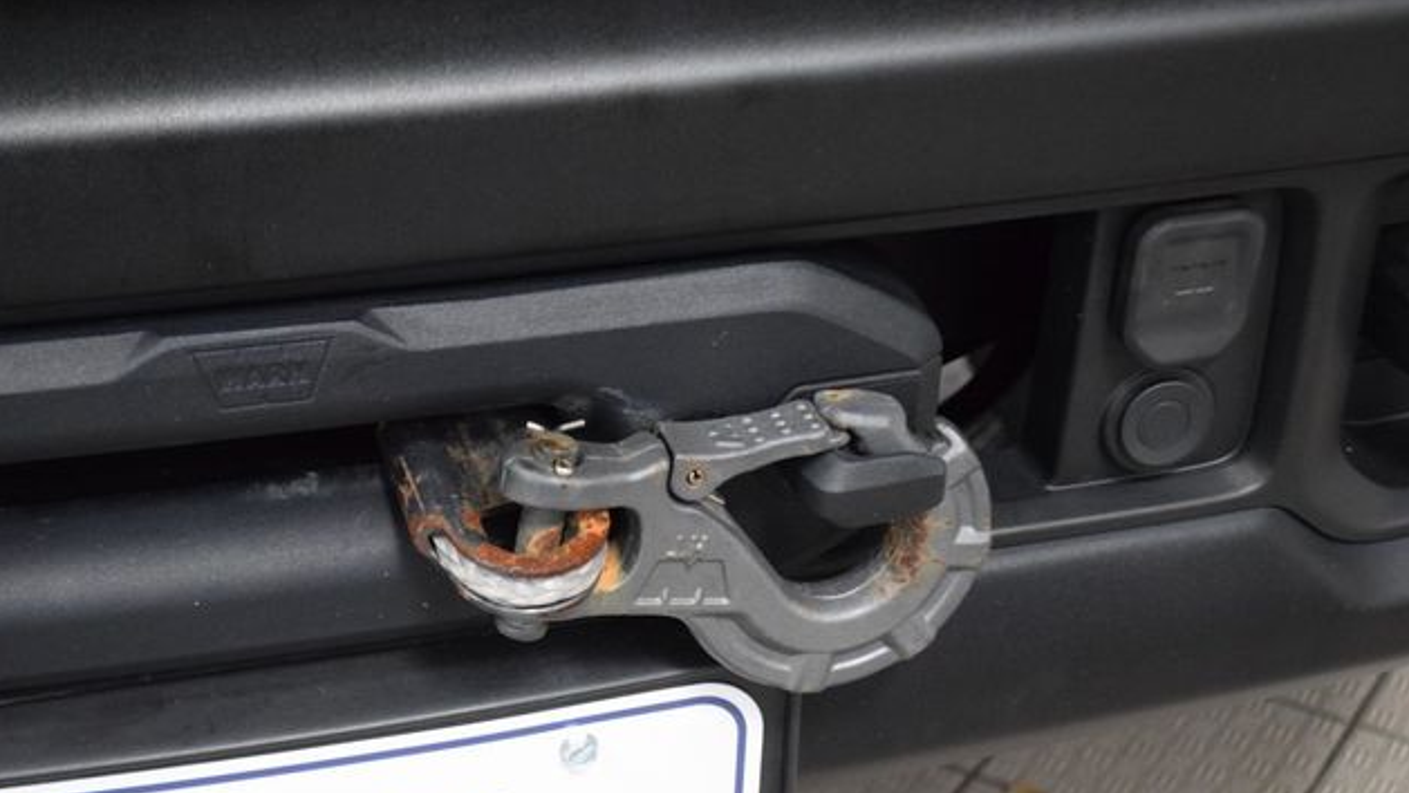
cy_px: 469
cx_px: 694
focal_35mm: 64
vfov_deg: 18.8
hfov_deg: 32.8
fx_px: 2391
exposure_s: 1/60
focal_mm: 40
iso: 3600
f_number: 5.3
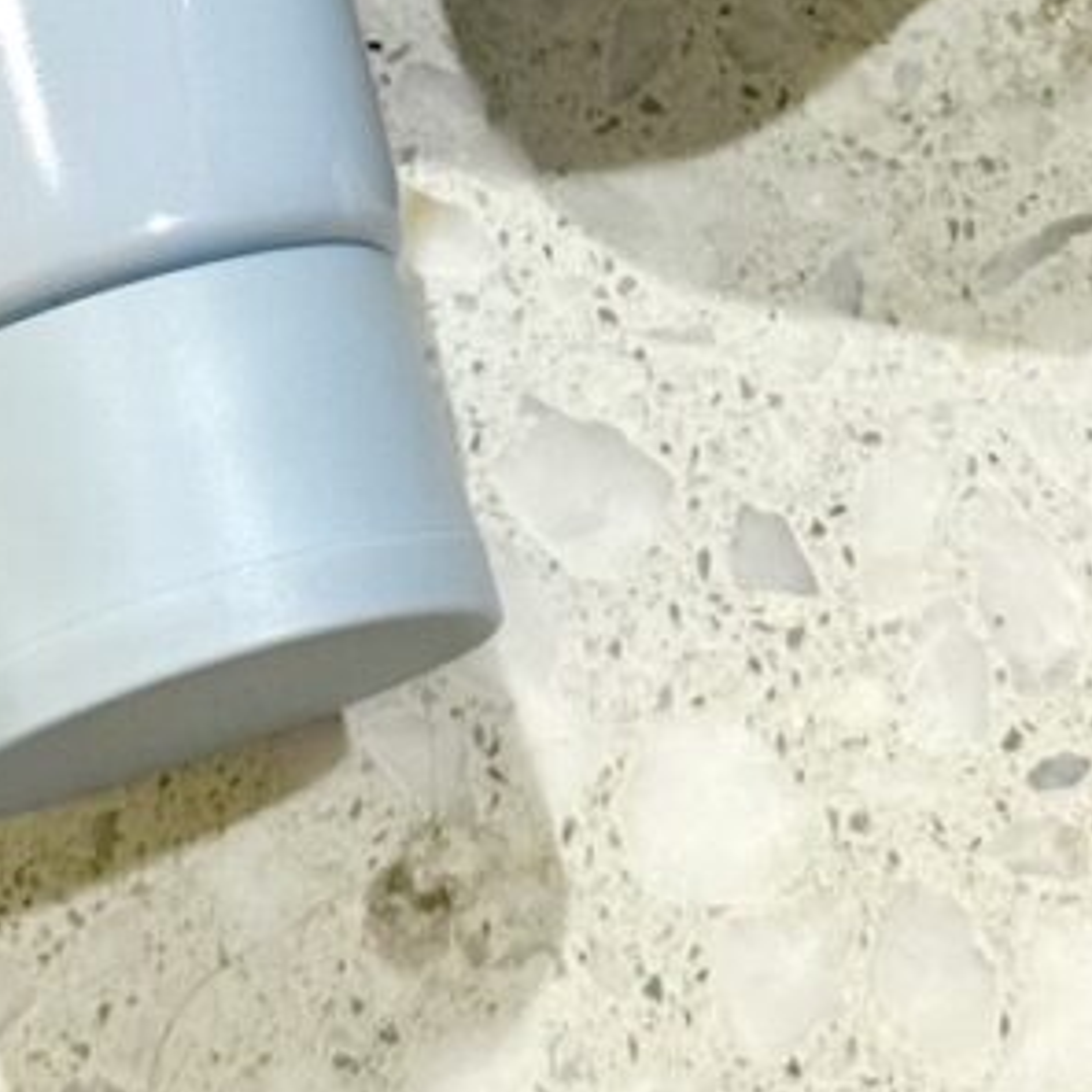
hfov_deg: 11.9
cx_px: 391
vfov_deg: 11.3
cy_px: -664
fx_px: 5246
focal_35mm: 147
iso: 250
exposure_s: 1/50
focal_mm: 6.76
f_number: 1.78
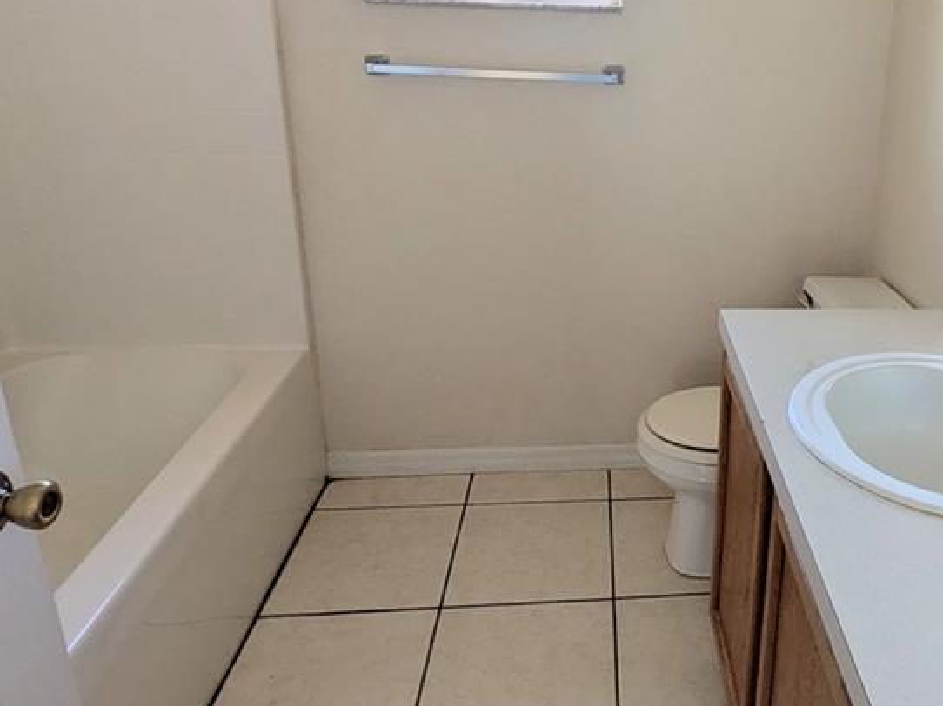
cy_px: 256
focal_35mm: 31
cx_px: 699
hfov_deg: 55.7
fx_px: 844
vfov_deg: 45.0
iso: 79
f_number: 2.2
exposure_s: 1/100
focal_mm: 1.83
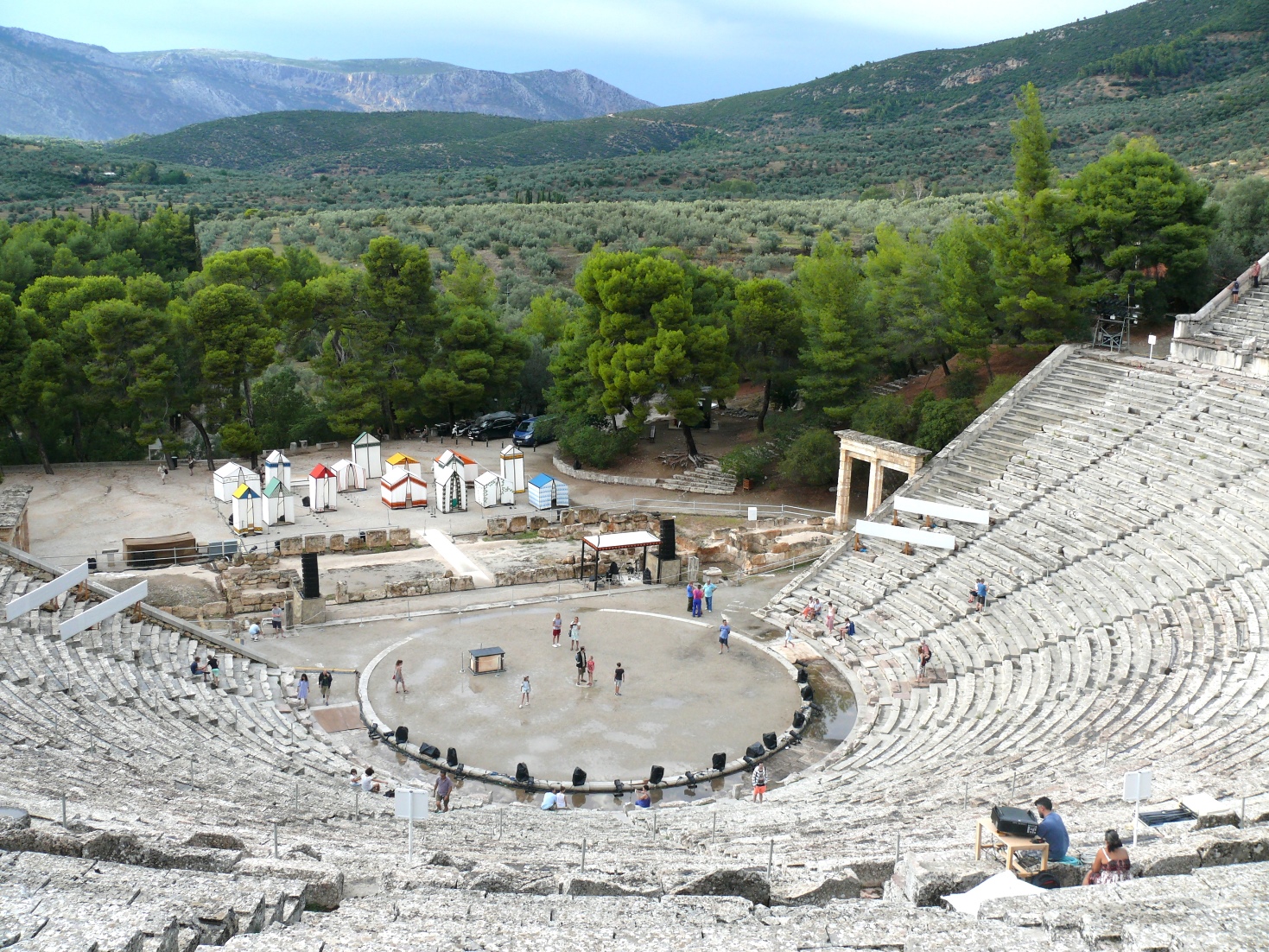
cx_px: 634
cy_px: 476
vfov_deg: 40.7
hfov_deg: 52.6
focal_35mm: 35
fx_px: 1283
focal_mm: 7.4
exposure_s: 1/100
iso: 100
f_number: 3.6
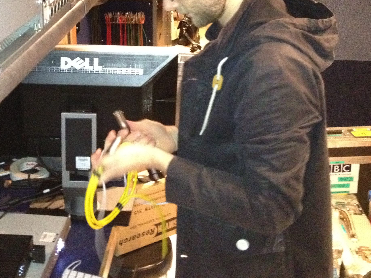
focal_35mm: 62
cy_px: 39
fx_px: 664
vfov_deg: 23.2
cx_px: 114
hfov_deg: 30.9
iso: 800
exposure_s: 1/16
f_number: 2.4
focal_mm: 4.28
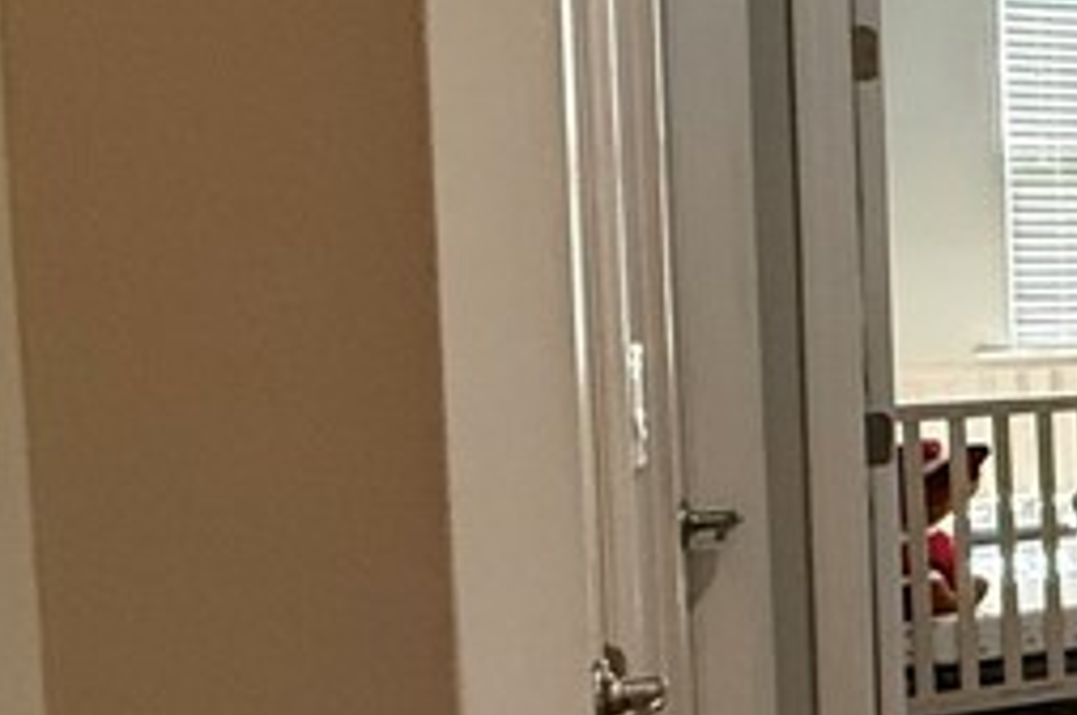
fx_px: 1763
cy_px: 315
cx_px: 2039
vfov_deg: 22.9
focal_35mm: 59
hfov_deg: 20.5
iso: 400
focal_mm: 2.22
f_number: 2.2
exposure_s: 1/120
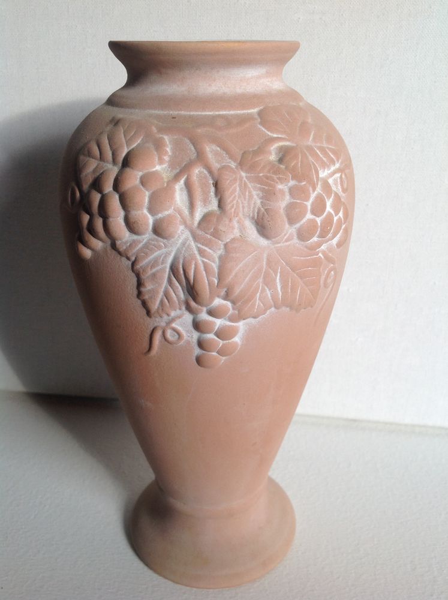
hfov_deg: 40.6
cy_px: 300
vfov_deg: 52.7
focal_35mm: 35
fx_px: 606
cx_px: 224
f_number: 2.4
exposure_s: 1/136
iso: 50
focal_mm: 4.28
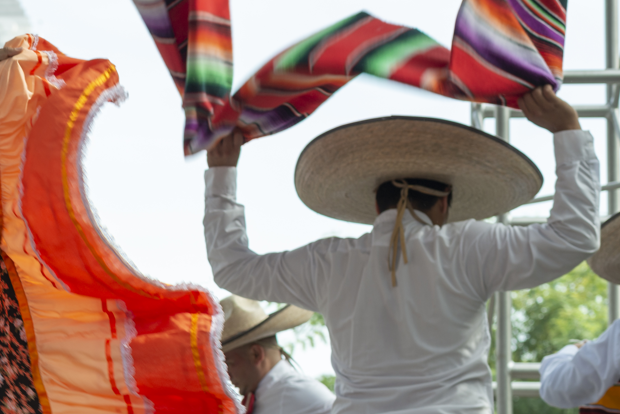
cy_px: 529
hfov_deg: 14.8
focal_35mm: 134
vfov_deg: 10.1
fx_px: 2309
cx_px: -137
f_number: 5
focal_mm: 50
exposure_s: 1/160
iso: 100
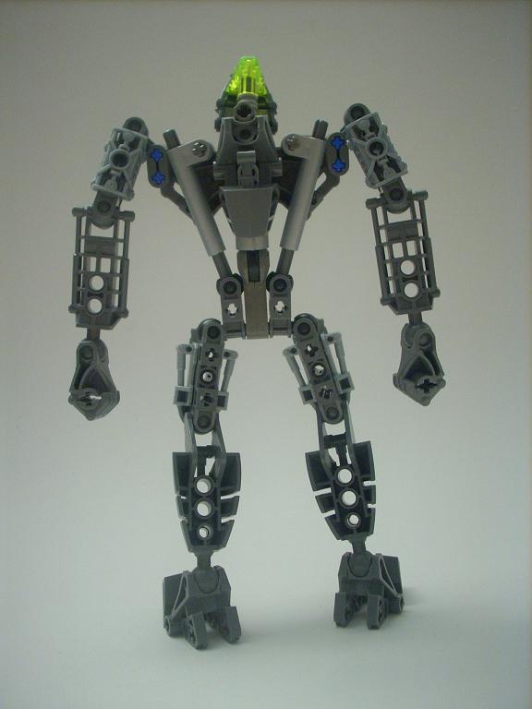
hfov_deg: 38.7
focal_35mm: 37
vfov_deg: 50.1
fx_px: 758
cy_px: 354
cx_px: 266
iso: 200
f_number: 2.8
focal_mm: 6.2
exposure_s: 1/4
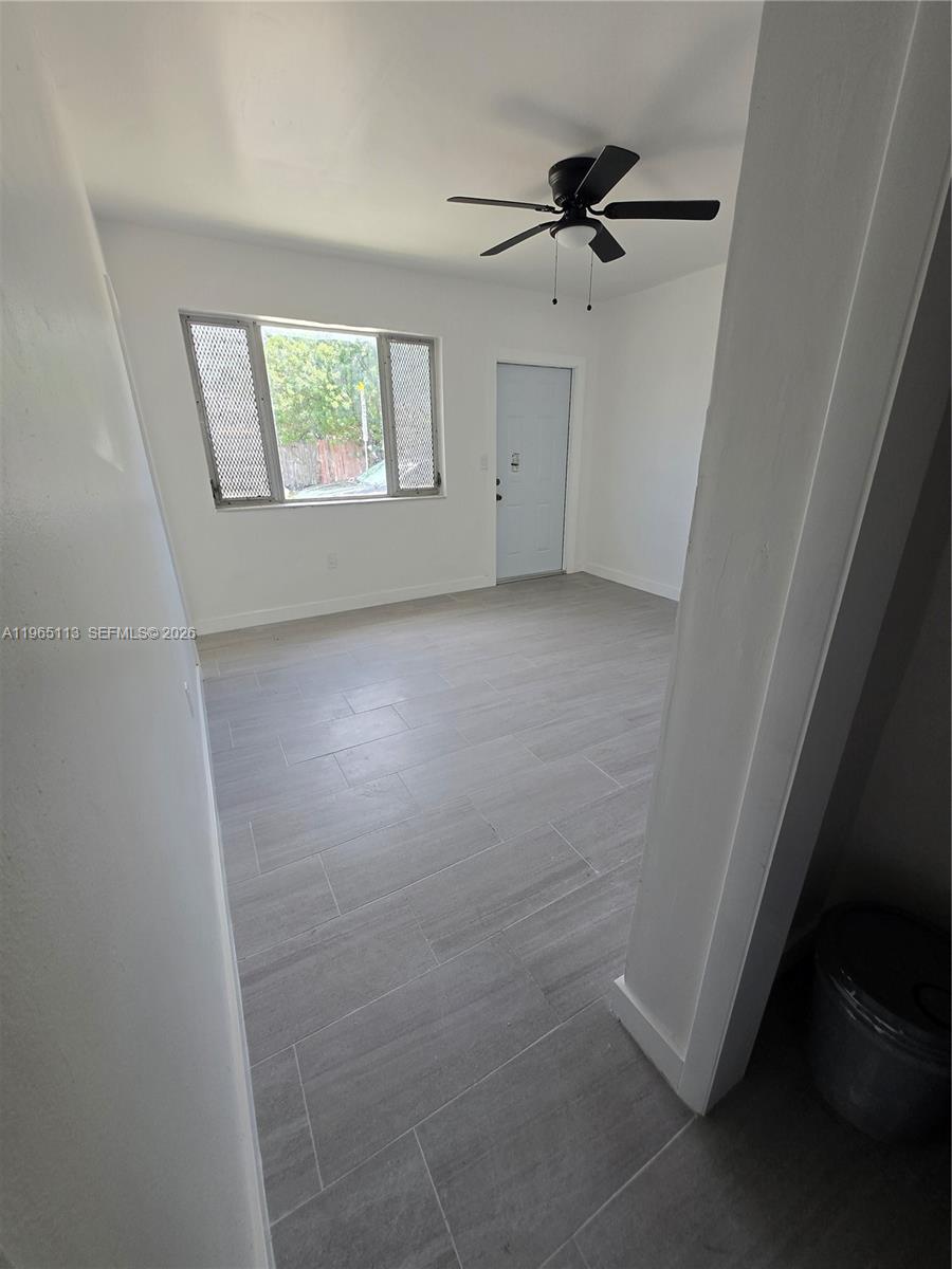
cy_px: 634
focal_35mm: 13
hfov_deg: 89.9
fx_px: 477
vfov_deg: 106.2
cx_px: 476
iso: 50
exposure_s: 1/120
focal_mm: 1.7
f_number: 2.2
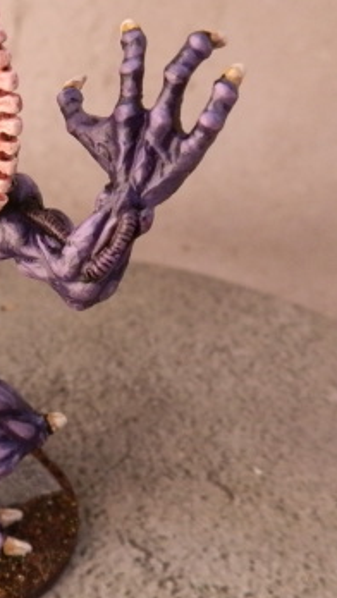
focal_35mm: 47
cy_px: 258
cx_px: -22
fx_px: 746
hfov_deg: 24.0
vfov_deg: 43.6
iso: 400
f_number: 3.1
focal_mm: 5
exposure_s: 1/125
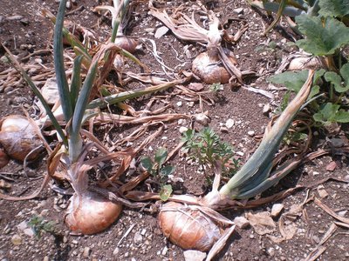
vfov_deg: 37.7
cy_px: 130
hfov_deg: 49.0
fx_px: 383
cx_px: 174
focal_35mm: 38
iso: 64
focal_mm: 6.3
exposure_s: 1/692
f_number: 4.6
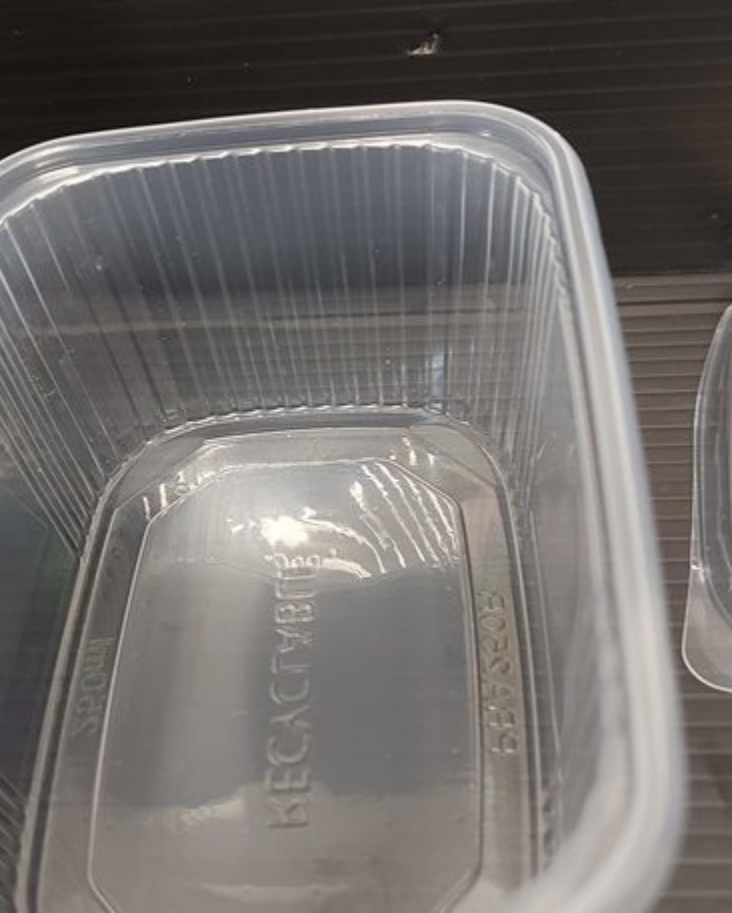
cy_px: 457
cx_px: 324
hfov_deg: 36.5
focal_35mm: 41
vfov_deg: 44.8
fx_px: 1110
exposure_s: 1/25
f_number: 1.8
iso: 500
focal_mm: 5.23
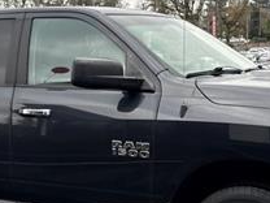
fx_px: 577
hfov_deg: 26.3
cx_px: 139
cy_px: 146
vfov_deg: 19.8
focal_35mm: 74
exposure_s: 1/750
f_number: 1.78
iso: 80
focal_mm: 6.76
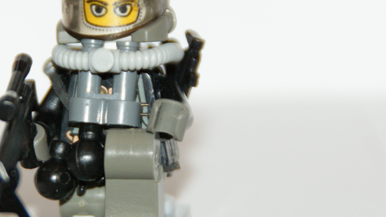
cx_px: 116
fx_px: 6919
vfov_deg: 1.8
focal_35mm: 676
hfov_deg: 3.2
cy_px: 118
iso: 400
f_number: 6.3
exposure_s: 1/125
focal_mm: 250
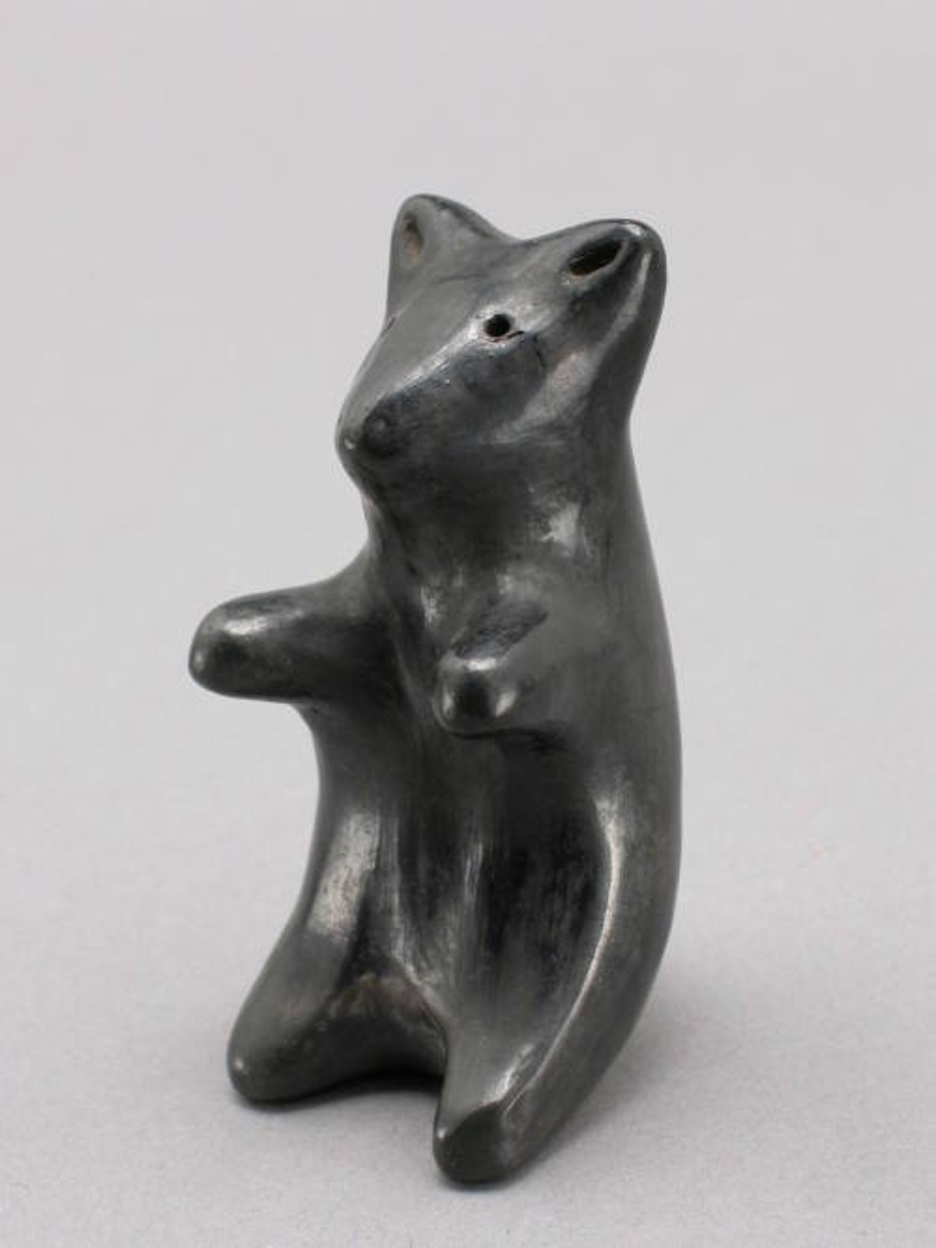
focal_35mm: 85
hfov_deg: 17.4
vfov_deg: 23.0
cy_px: 624
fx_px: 3065
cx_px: 468
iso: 100
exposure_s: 1/3.6
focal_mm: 21.4
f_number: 7.6
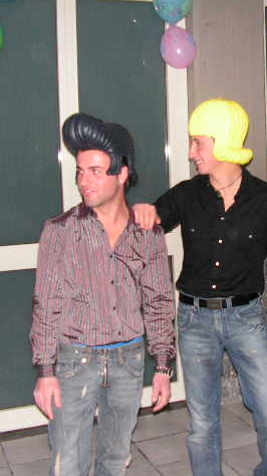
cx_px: 225
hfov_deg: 22.2
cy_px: 236
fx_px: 668
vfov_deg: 39.2
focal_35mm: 53
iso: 200
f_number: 3.2
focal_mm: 6
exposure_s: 1/40
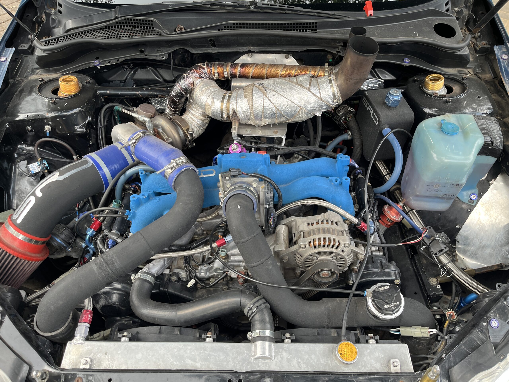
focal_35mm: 26
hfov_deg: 67.3
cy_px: 191
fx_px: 382
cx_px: 254
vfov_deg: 53.1
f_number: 1.6
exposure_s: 1/122
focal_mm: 5.1
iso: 40
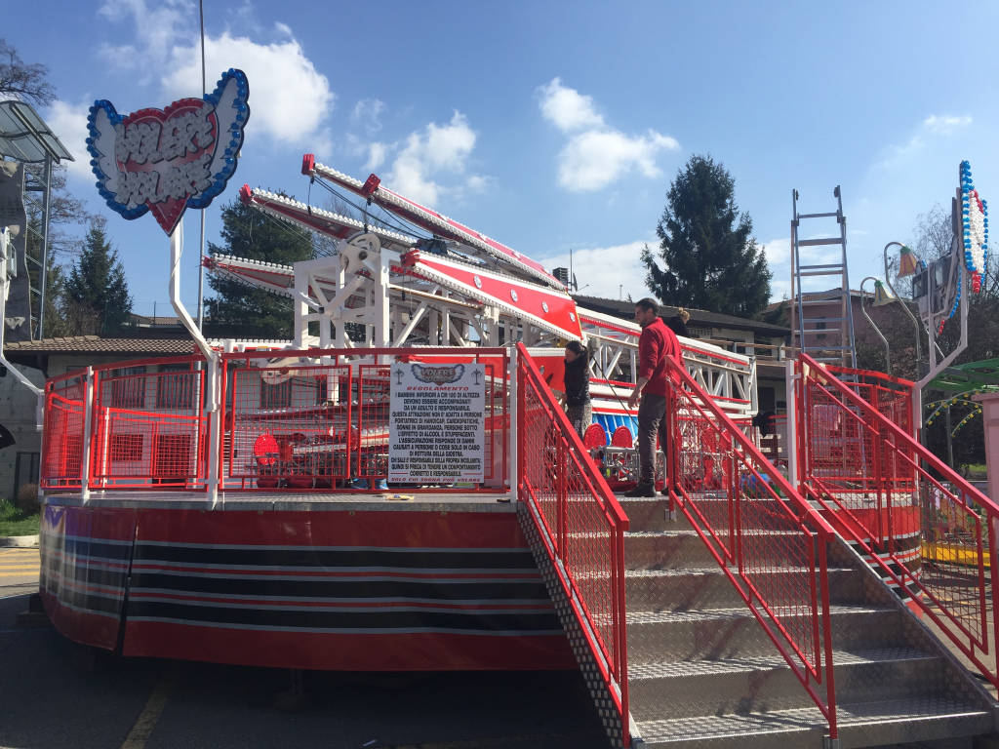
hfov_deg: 61.7
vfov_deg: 48.2
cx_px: 500
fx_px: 837
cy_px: 374
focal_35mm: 29
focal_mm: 4.15
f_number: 2.2
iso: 32
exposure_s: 1/2198
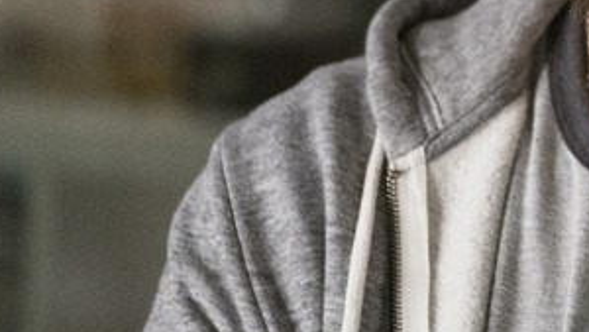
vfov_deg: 2.1
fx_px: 8937
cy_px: -155
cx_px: 752
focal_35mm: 572
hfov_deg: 3.8
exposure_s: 1/125
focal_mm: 140
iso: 8000
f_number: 2.8
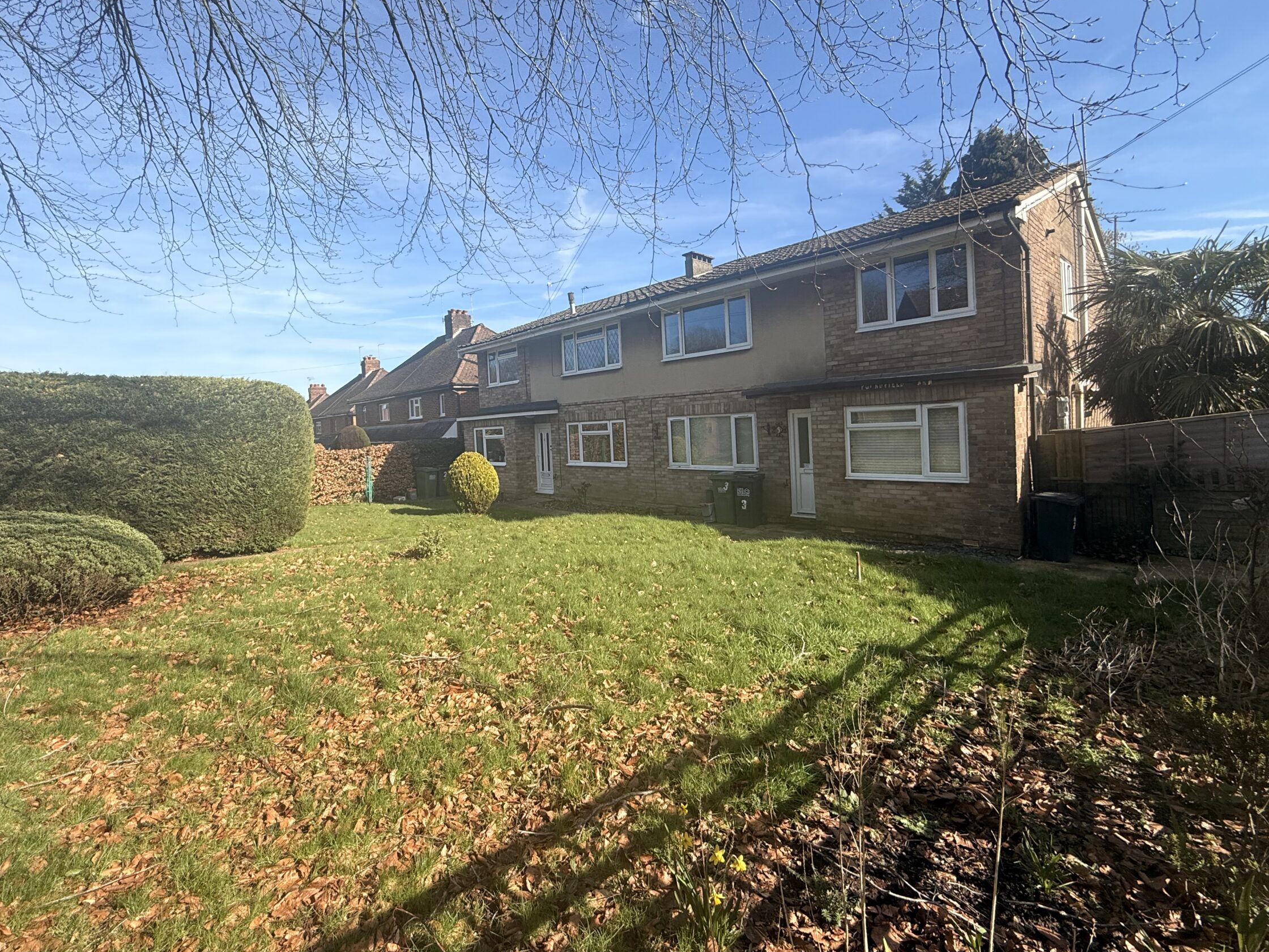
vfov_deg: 77.9
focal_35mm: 16
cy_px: 432
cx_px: 580
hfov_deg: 94.3
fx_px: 587
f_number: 2.2
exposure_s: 1/1087
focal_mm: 2.22
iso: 50
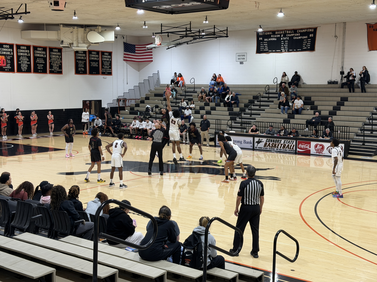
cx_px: 188
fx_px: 523
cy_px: 141
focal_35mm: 48
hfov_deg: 39.7
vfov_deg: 30.3
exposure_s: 1/120
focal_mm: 6.76
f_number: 1.78
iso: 80
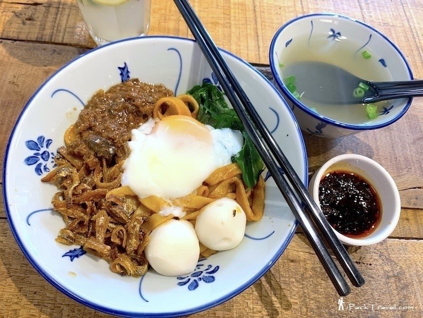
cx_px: 212
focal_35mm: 26
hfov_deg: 67.3
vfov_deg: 53.1
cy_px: 159
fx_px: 318
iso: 100
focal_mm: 4.25
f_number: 1.8
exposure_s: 1/75
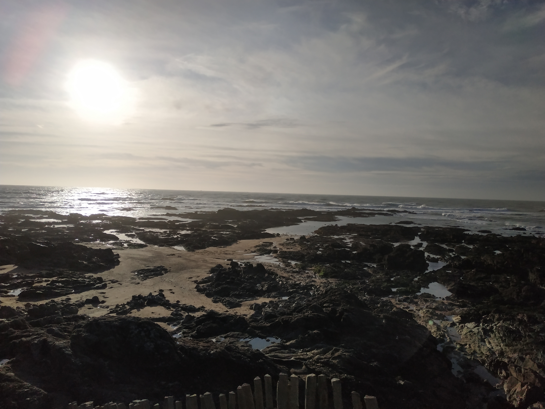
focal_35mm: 24
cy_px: 204
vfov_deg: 56.8
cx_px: 272
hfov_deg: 71.6
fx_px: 378
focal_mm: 3.94
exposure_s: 1/18896
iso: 320
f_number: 1.9
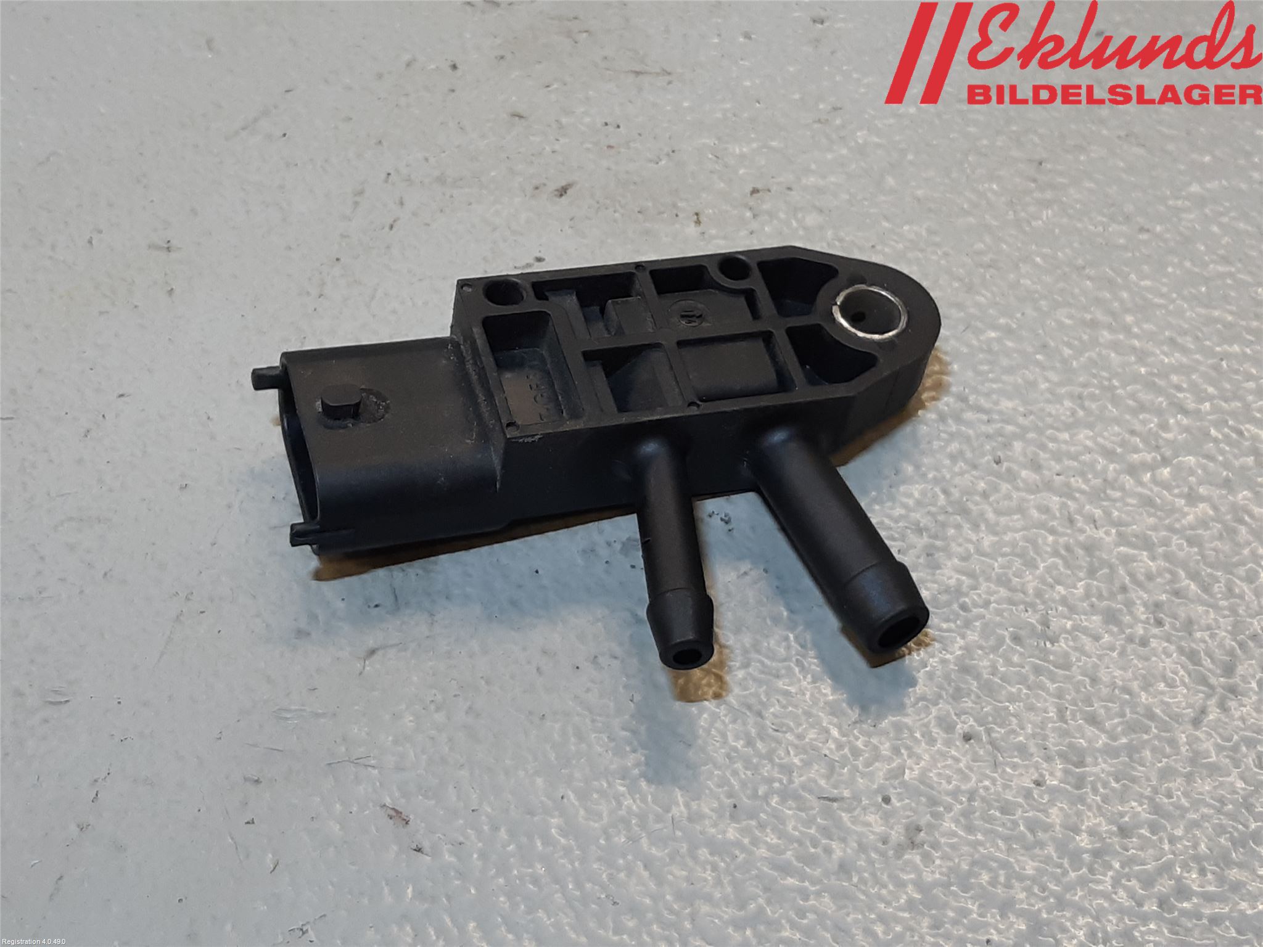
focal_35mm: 26
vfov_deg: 53.1
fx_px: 949
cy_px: 474
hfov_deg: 67.3
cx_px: 632
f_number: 1.7
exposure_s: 1/100
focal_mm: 3.93
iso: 80
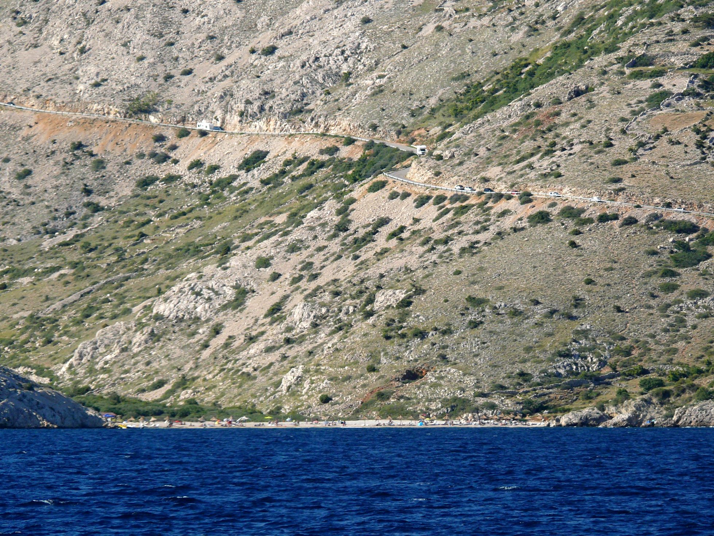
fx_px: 6416
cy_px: 268
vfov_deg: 4.8
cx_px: 357
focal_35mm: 311
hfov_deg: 6.4
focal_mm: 58.7
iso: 100
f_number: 5
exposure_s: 1/250
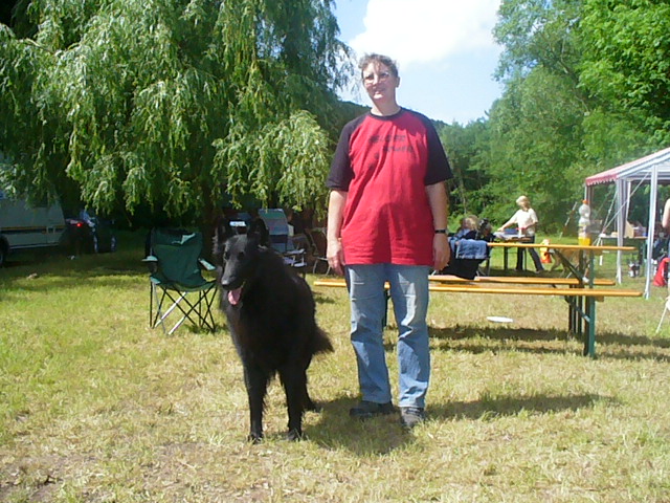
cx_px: 335
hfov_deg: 50.1
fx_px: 716
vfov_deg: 38.7
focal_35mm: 37
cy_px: 252
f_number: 5.6
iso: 800
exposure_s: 1/1600
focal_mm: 6.1
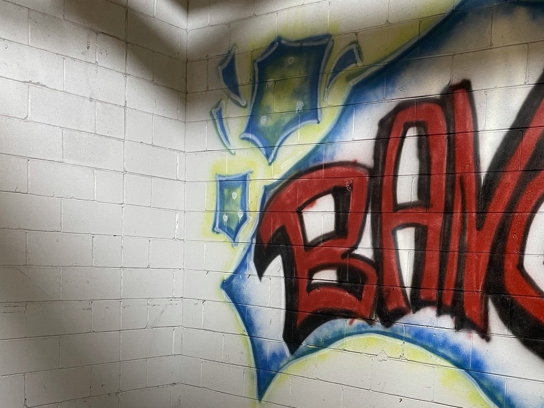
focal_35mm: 42
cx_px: 366
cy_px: 307
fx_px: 660
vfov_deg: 33.6
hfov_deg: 44.1
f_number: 1.6
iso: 100
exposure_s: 1/60
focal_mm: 4.2
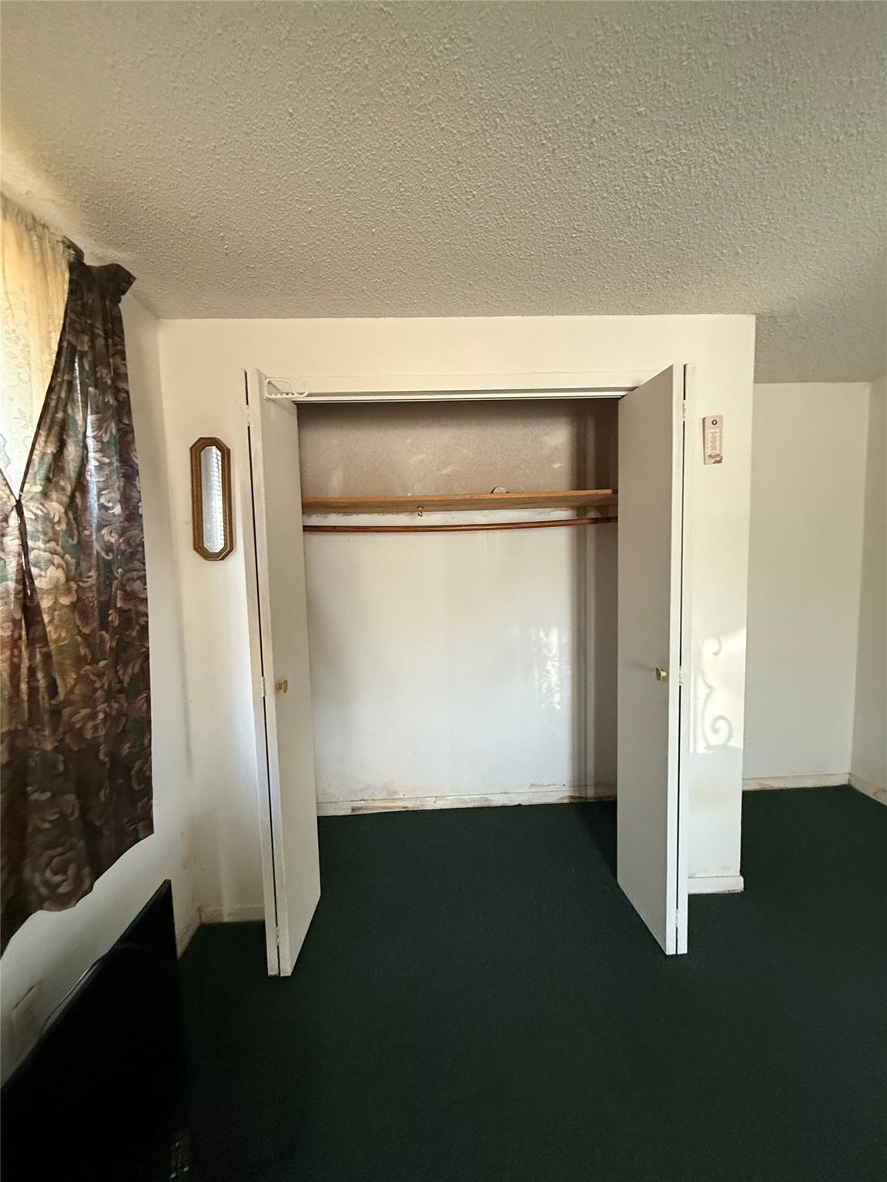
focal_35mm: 14
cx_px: 444
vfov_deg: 102.1
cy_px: 591
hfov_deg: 85.7
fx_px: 478
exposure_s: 1/60
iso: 640
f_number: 2.2
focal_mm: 2.22
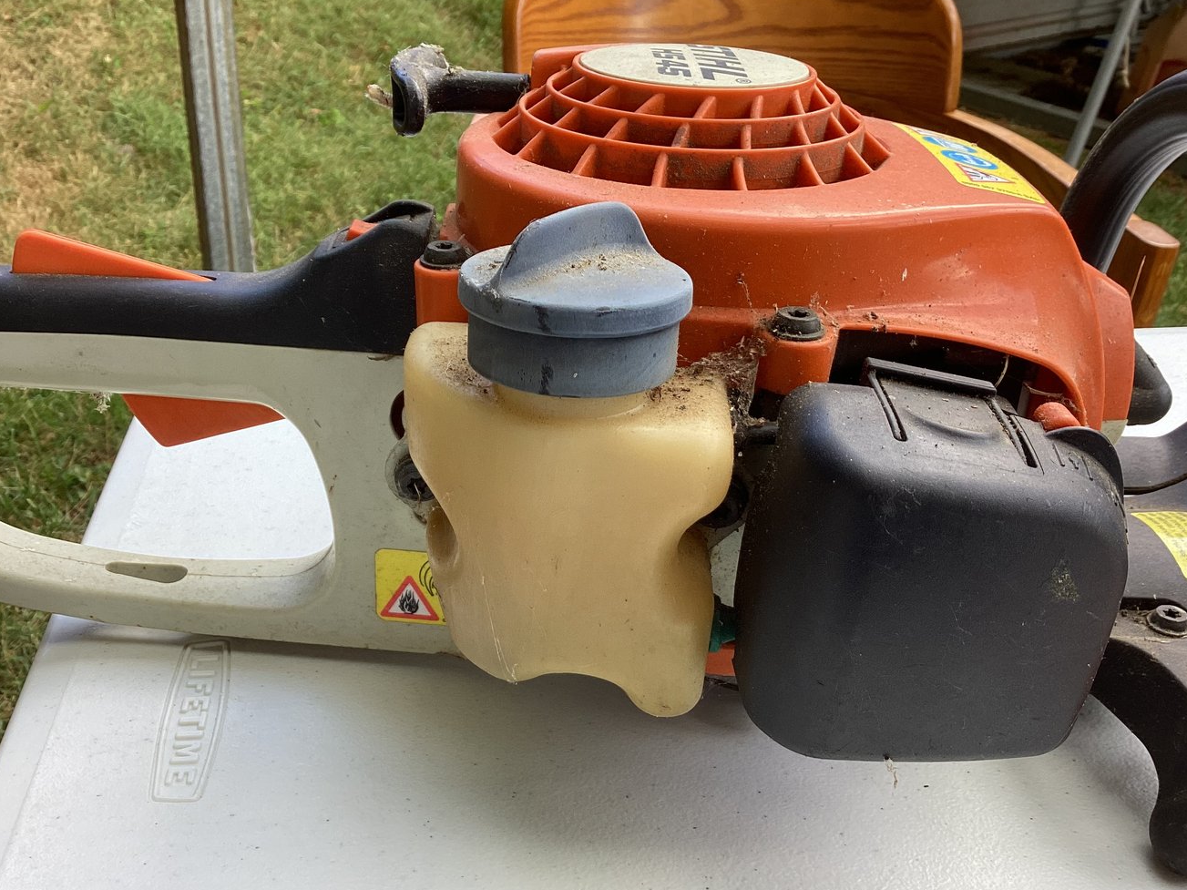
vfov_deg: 39.7
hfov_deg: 51.4
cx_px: 582
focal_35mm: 36
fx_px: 1234
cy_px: 451
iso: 32
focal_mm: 3.3
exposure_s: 1/120
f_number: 2.4
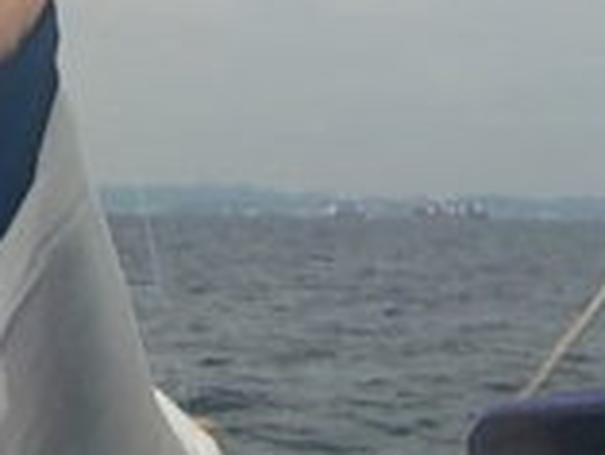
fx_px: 2134
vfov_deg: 11.2
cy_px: 871
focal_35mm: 122
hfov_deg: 16.1
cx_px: 428
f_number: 6.6
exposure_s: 1/800
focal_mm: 4.1
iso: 125
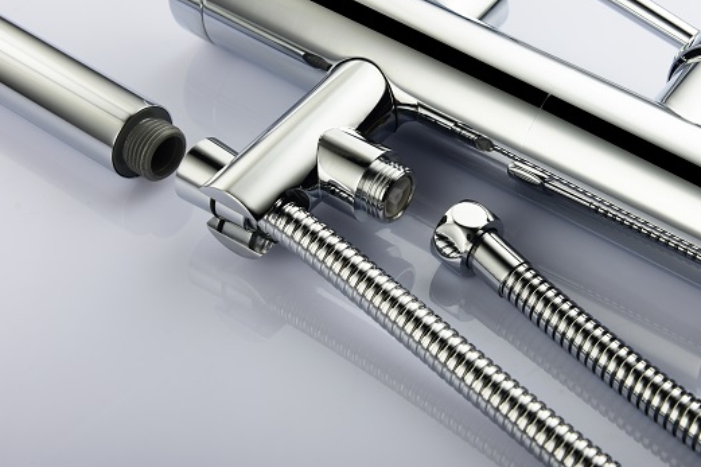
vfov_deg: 18.9
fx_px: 1401
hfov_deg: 27.8
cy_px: 182
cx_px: 491
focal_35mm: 72
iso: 64
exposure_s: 1/200
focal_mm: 50
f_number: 10
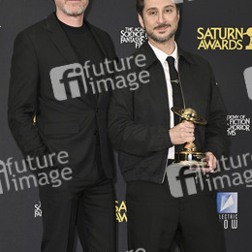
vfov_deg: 28.6
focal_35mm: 60
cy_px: 126
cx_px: 128
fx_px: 494
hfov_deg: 28.6
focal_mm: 46
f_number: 5.6
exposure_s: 1/320
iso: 2000
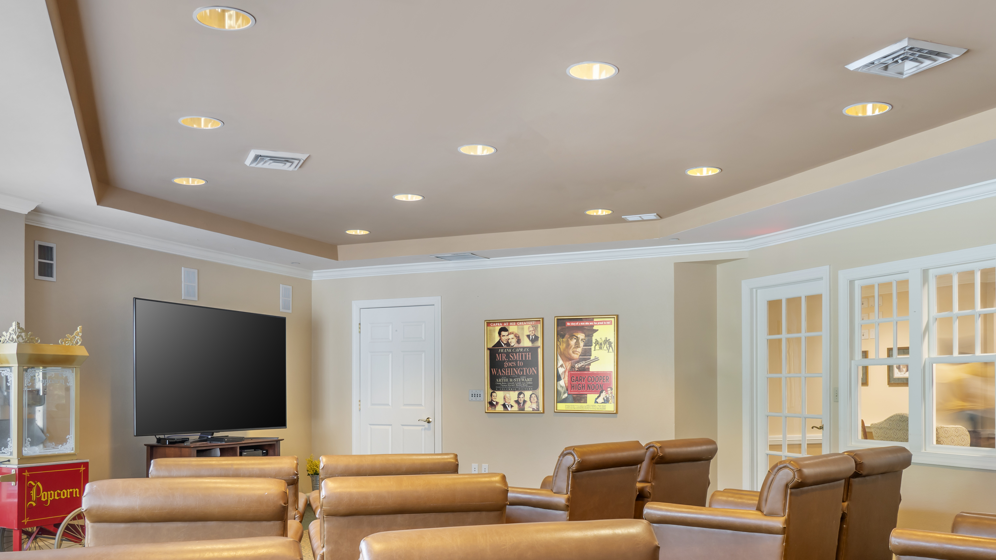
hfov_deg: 62.6
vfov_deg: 37.1
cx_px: 472
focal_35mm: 31
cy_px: 404
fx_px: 819
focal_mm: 24
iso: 400
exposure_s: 1/30
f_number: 10
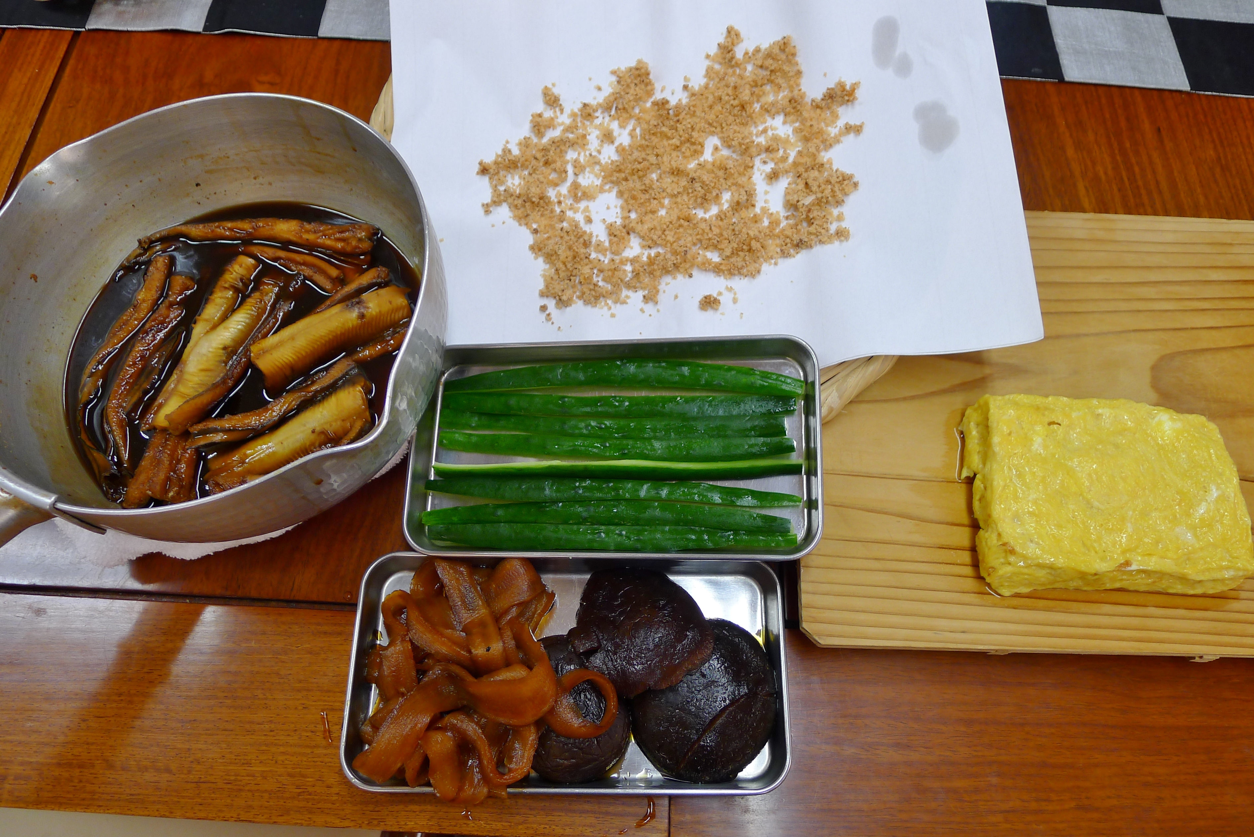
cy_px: 418
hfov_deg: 73.7
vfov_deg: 53.2
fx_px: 836
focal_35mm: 24
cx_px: 627
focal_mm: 5.1
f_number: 2
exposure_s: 1/60
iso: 80
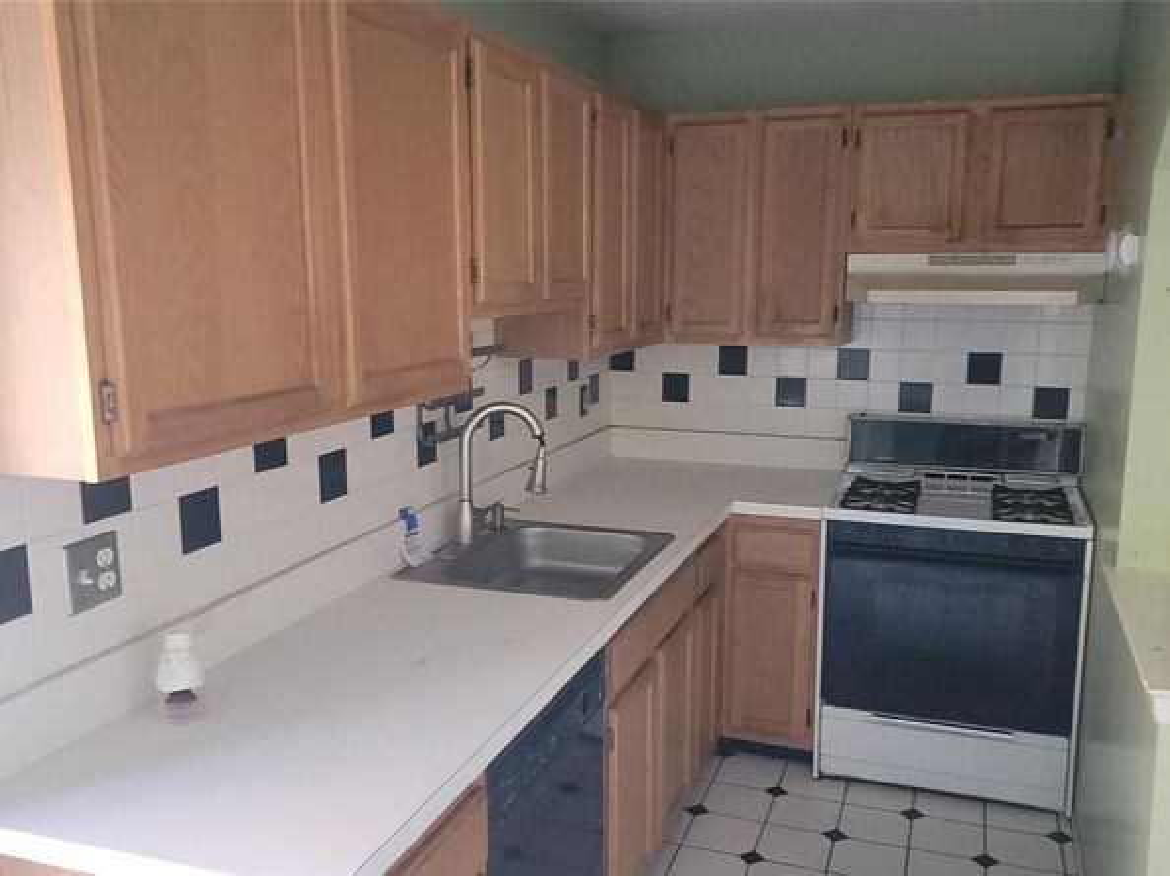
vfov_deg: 56.8
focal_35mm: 24
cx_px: 585
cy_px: 438
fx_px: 811
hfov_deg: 71.6
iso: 320
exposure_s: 1/40
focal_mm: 6.7
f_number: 1.8
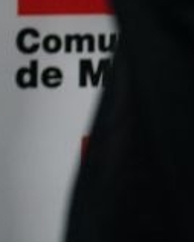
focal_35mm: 498
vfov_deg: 3.8
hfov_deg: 3.1
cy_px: -312
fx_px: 3564
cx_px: -350
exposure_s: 1/500
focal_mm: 70
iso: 2000
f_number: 2.8
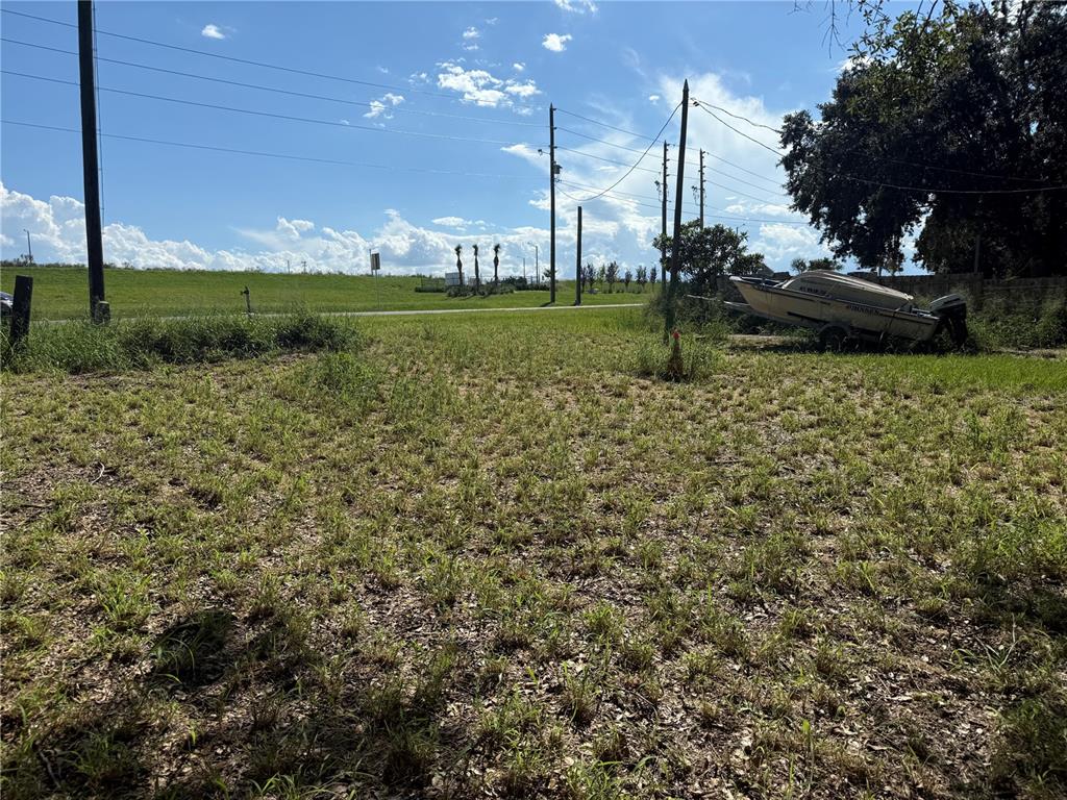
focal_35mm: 24
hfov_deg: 71.6
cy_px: 400
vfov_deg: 56.8
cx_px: 534
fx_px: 740
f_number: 1.78
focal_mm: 6.76
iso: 80
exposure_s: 1/8130
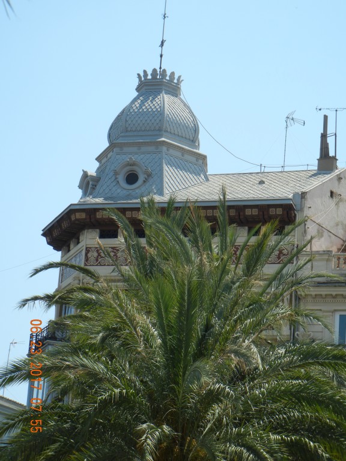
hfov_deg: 12.8
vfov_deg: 17.0
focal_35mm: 116
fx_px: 1546
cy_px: 230
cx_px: 173
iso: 160
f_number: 4.6
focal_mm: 20.9
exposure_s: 1/780
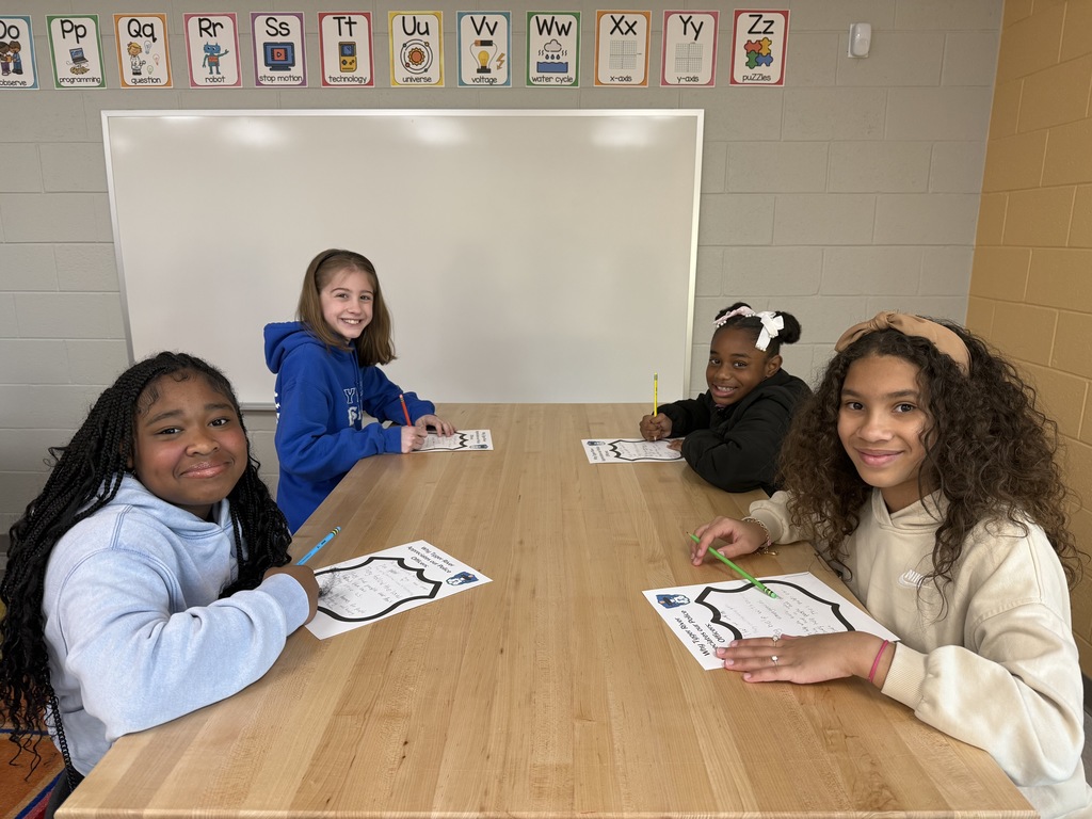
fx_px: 757
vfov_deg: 56.8
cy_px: 410
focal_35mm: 24
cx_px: 546
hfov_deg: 71.6
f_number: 1.78
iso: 160
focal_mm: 6.76
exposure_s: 1/118
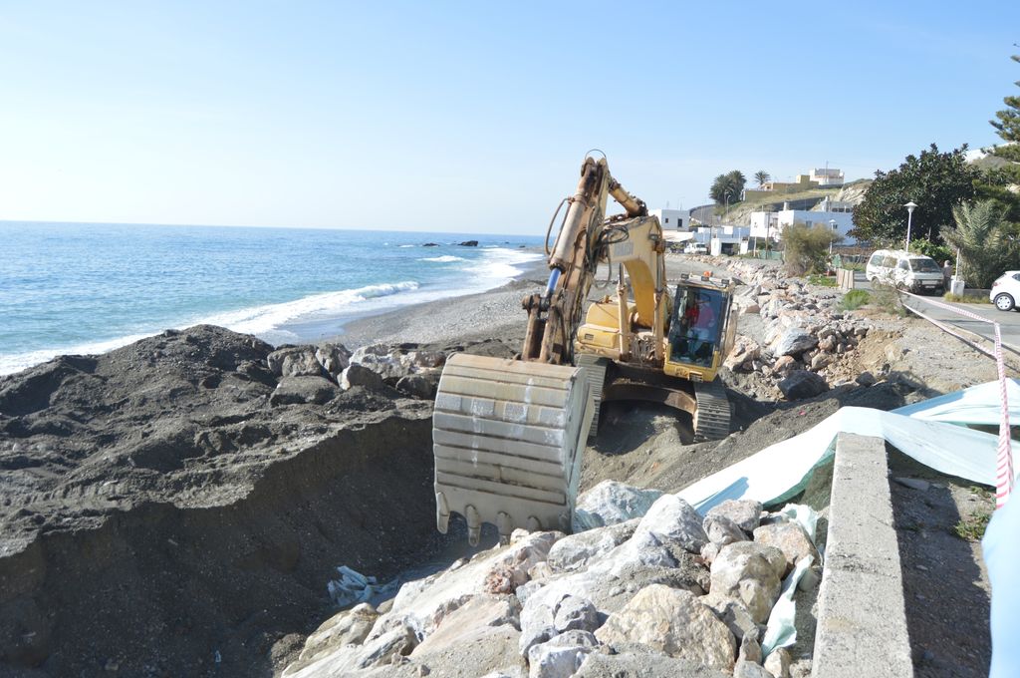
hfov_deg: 67.4
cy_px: 339
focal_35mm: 27
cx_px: 510
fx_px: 764
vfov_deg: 47.8
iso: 100
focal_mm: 18
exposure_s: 1/320
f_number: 6.3
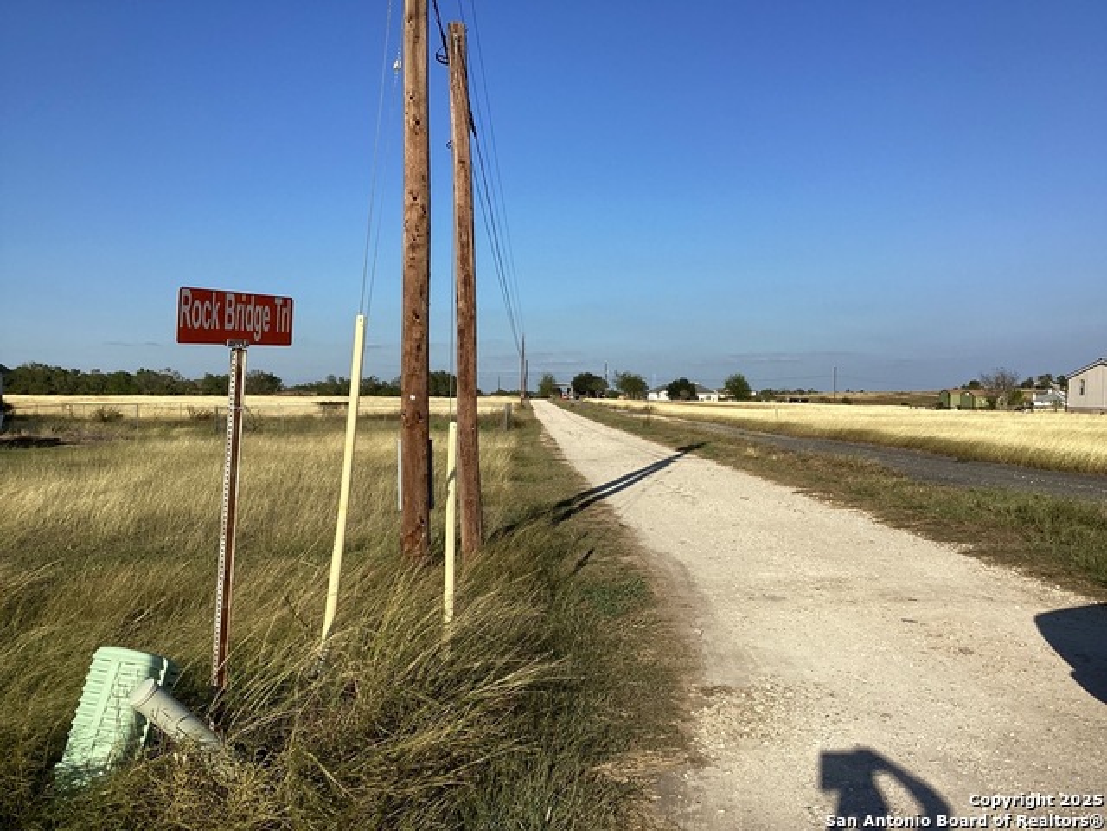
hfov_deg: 58.4
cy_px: 416
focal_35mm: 31
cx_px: 554
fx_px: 991
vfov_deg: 45.4
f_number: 2.4
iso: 25
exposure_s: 1/1852
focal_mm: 3.3
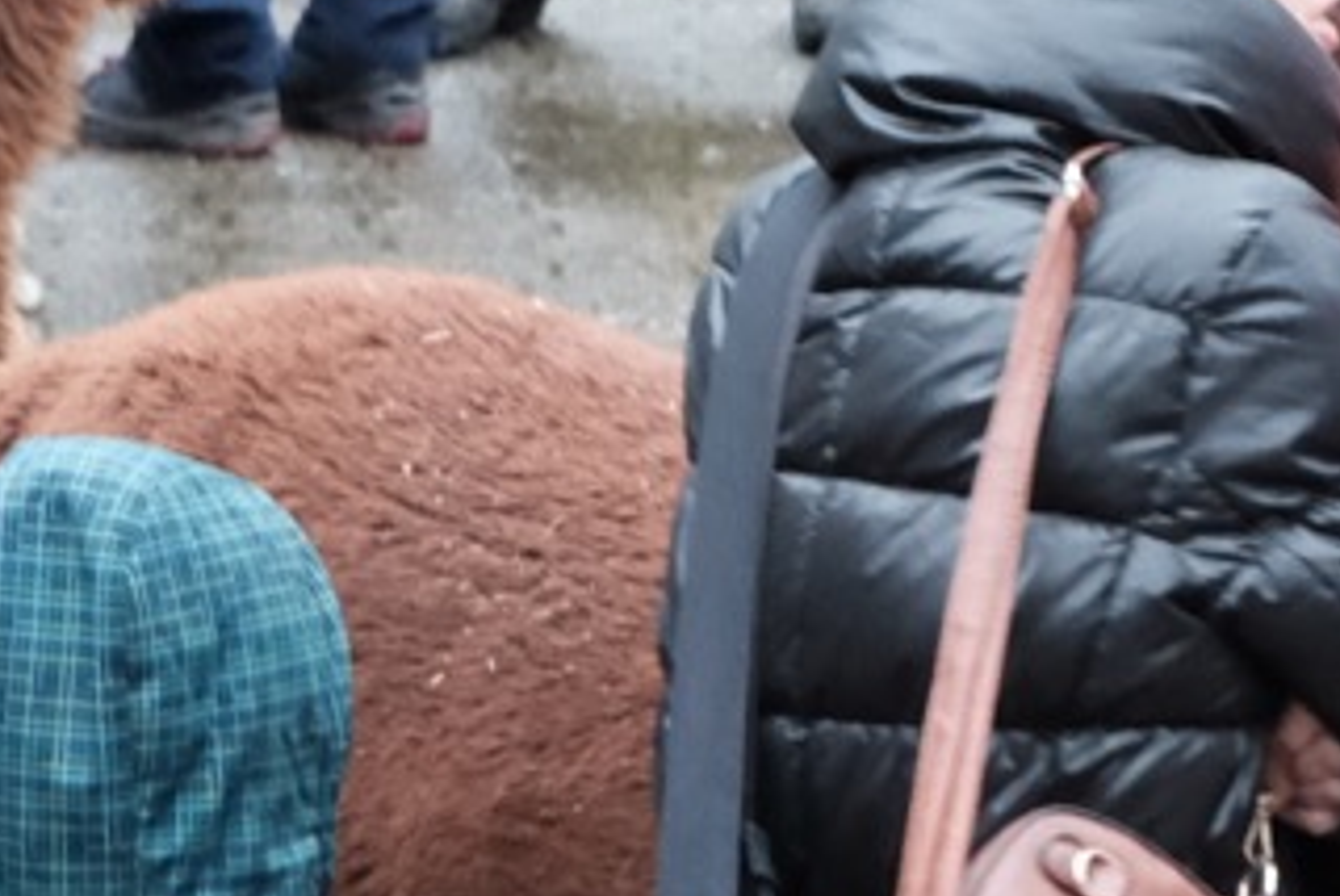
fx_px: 19298
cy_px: -618
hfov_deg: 4.0
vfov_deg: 2.7
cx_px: -469
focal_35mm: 518
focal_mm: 55
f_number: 5
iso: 4000
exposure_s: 1/30
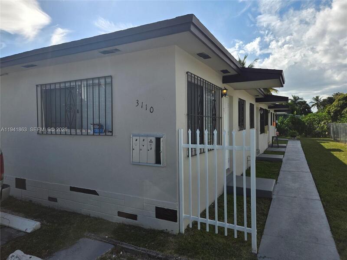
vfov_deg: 58.9
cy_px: 130
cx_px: 174
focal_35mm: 23
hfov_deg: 73.9
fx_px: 231
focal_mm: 5.4
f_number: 1.8
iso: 32
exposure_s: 1/2921
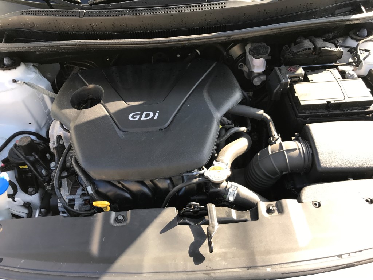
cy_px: 140
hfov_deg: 63.4
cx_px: 186
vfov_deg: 49.7
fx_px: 302
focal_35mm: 28
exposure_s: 1/150
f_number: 1.8
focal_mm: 3.99
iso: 20
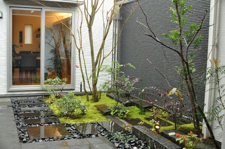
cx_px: 112
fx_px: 262
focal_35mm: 42
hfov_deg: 46.5
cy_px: 74
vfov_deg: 31.8
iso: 800
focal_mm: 28
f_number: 5
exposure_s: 1/320
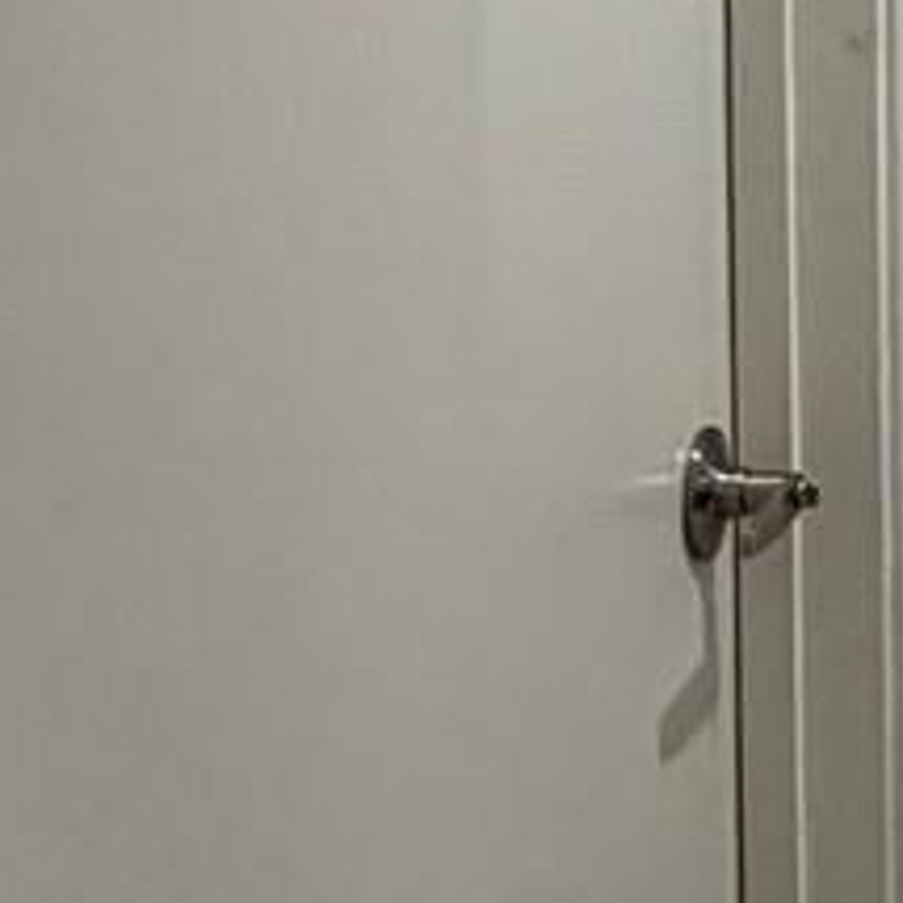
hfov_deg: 12.7
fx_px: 3483
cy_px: -172
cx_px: 1865
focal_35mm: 118
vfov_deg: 14.3
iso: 250
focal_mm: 2.22
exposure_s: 1/60
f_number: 2.2
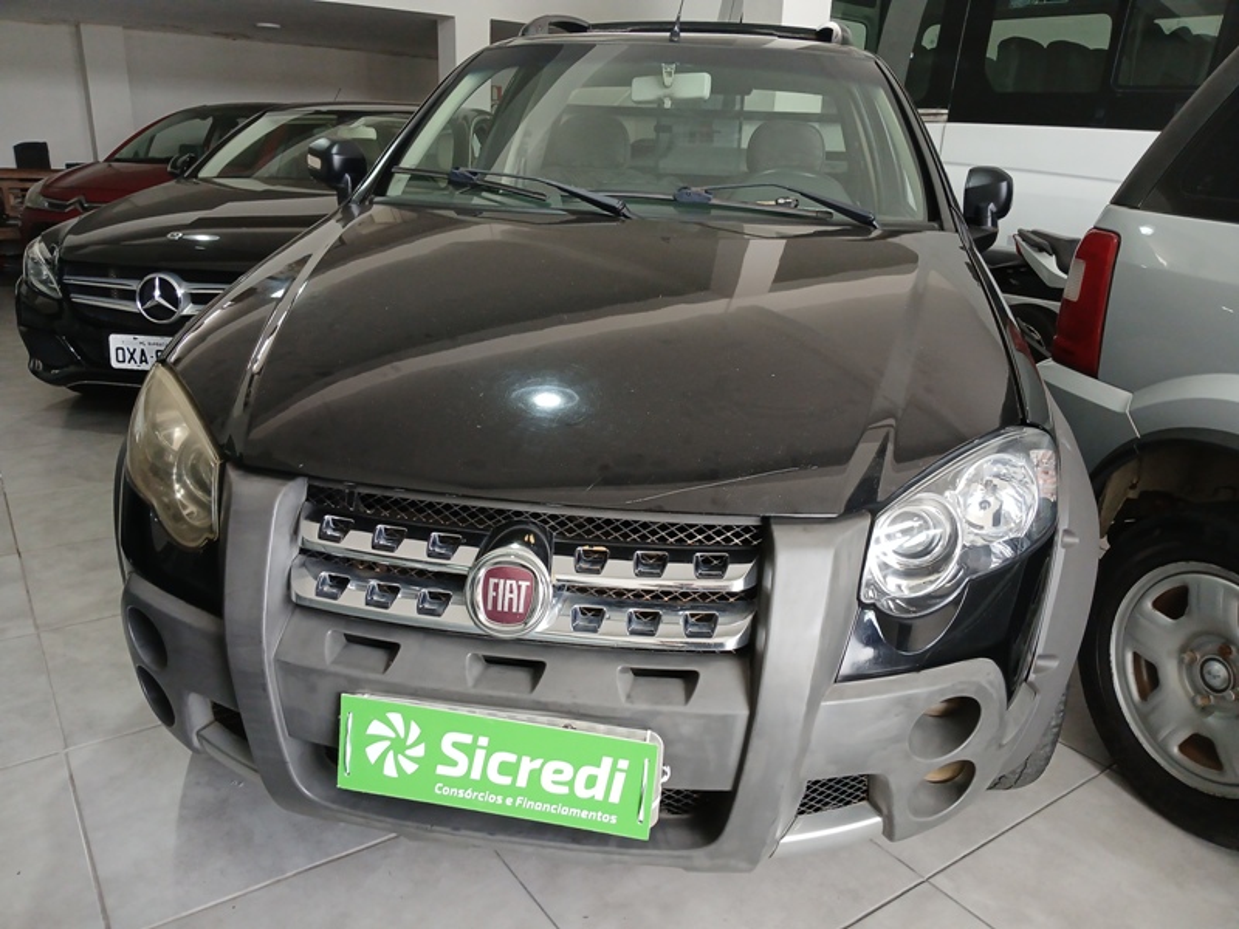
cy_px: 464
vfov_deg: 53.1
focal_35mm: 26
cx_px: 620
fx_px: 931
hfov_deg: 67.3
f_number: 1.8
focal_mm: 3.98
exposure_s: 1/60
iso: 200
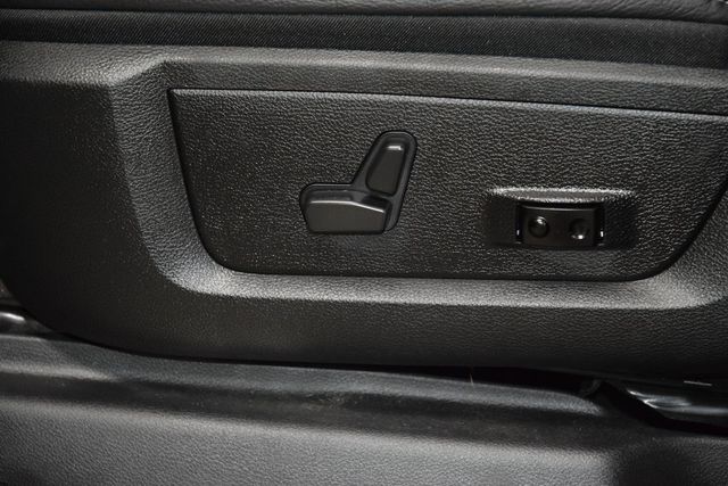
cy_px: 243
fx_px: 2124
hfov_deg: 19.5
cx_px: 364
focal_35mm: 105
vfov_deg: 13.0
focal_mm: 70
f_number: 4.5
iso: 3200
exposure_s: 1/60
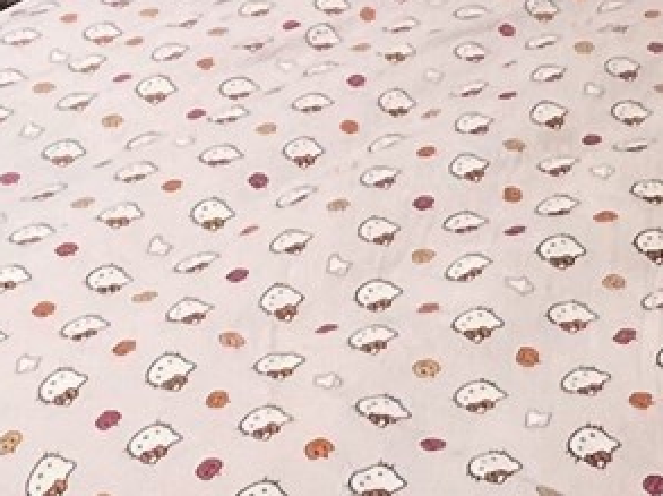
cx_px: 376
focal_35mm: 91
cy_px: -806
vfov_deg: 11.9
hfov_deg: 21.6
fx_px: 1741
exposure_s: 1/120
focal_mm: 1.57
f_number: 1.8
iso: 200
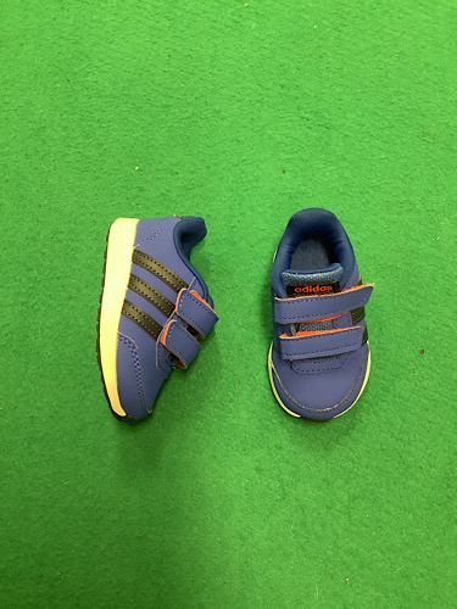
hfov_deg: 45.4
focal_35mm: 31
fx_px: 546
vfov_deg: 58.4
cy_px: 304
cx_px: 228
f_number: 2.4
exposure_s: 1/33
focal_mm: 3.3
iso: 250
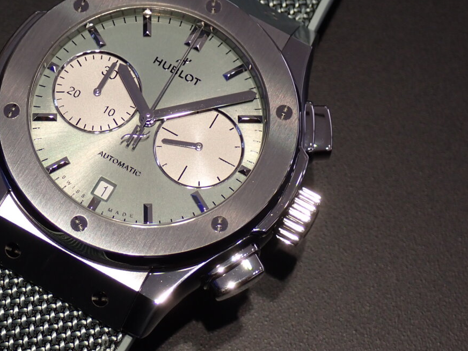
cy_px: 135
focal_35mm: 106
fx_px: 1433
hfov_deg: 18.5
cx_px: 149
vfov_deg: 14.0
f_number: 4.1
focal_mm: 13.65
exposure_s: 1/100
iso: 200
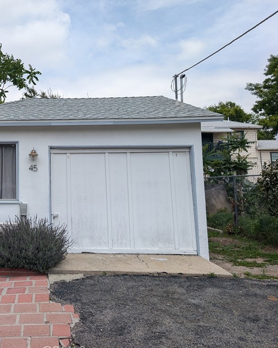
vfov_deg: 49.0
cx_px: 13
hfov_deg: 36.8
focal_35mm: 37
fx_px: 380
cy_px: 152
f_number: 1.68
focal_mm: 6.9
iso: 21
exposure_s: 1/1143
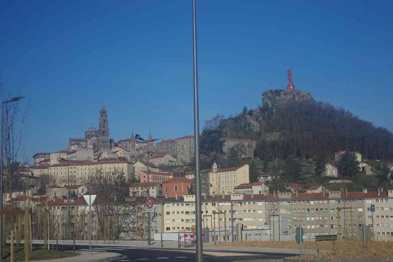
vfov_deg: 16.6
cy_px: 131
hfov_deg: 24.6
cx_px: 196
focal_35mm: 82
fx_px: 901
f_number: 5.6
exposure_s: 1/640
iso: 800
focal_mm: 55
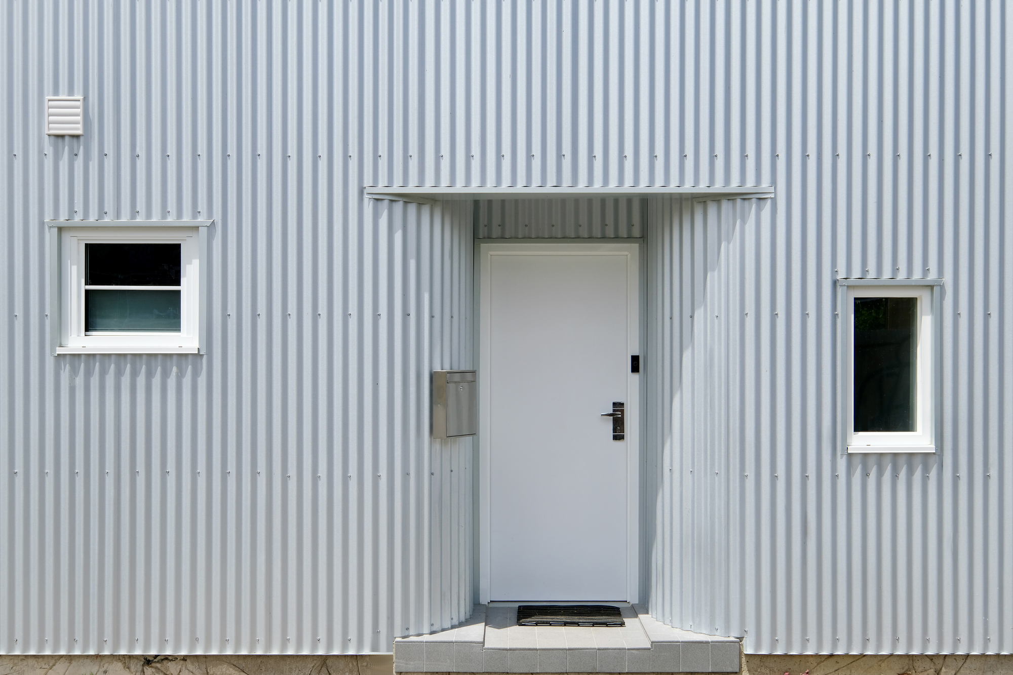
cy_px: 338
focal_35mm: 36
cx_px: 506
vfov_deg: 36.9
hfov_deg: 53.1
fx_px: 1013
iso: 200
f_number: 8
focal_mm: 24
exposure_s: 1/640
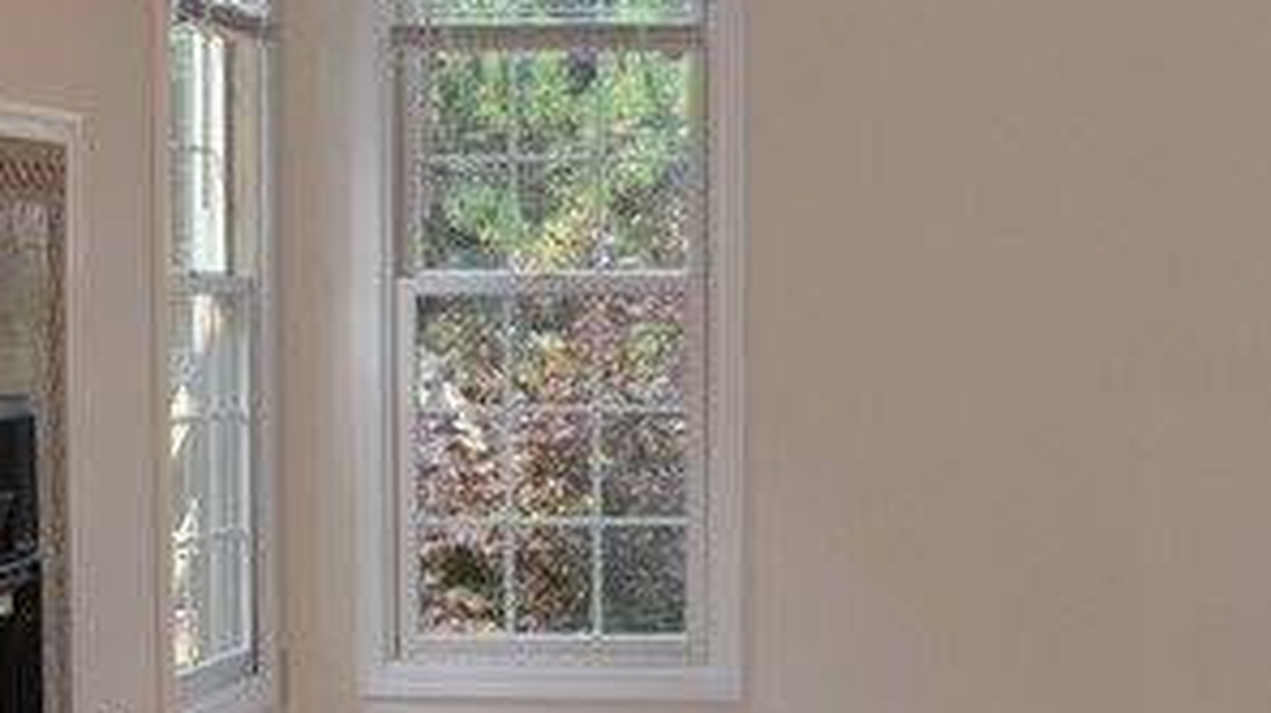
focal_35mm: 104
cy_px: 496
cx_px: 1166
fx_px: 3502
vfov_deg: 11.6
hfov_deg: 20.1
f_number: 7.1
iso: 500
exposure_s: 1/200
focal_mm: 18
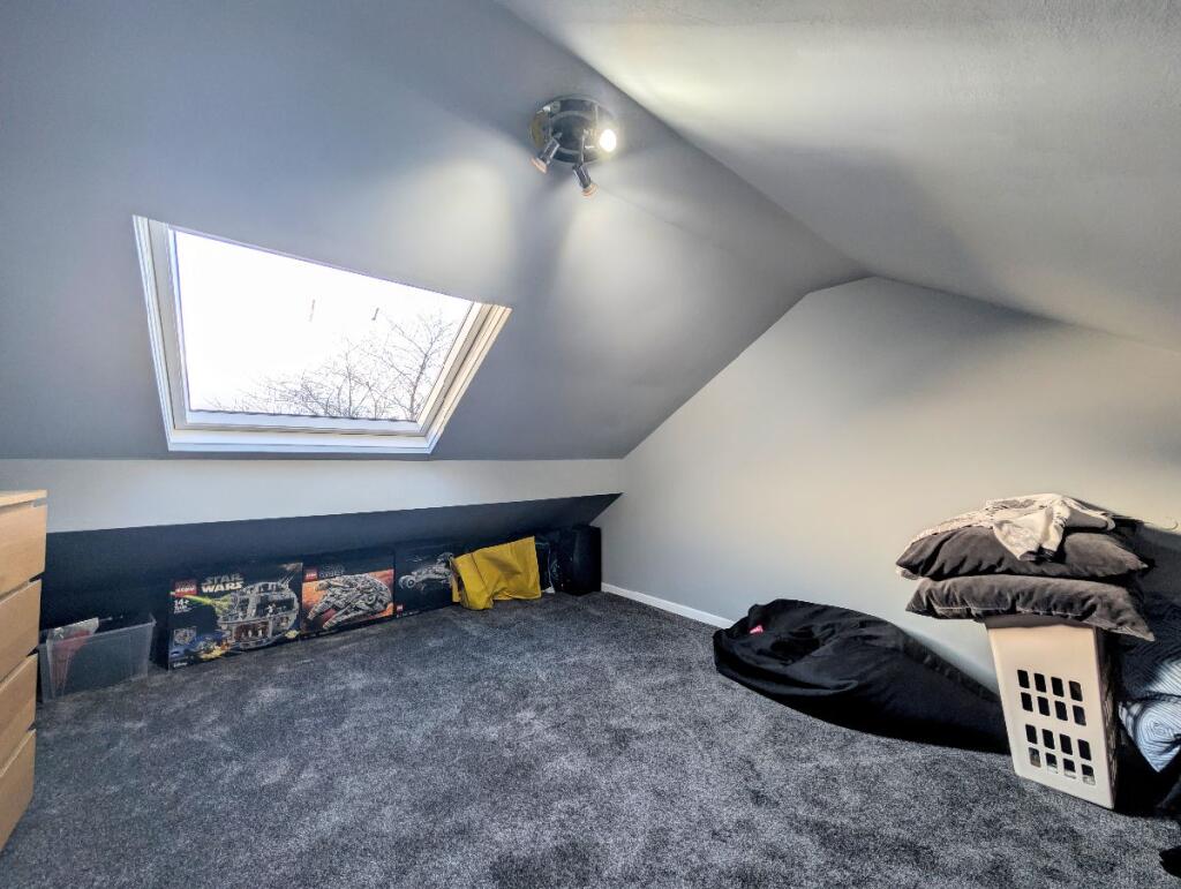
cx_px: 590
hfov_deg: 110.5
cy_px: 444
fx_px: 410
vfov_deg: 94.6
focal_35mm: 12
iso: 57
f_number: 1.7
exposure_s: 1/132
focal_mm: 2.02
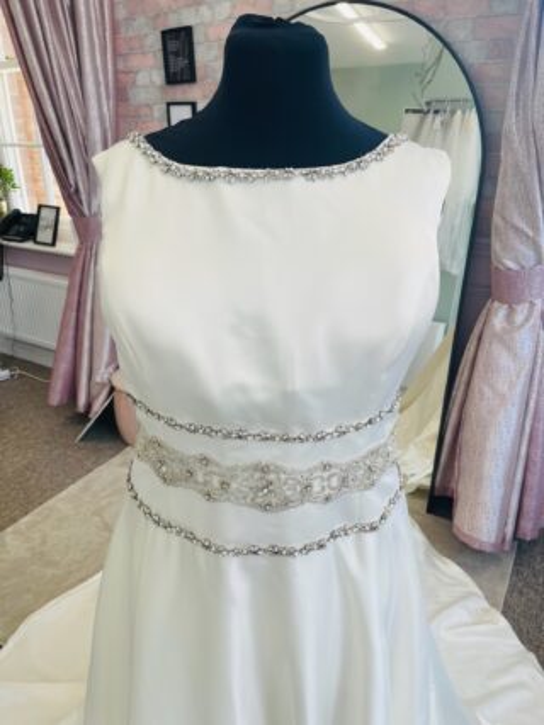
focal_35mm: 25
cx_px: 272
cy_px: 362
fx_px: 524
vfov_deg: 69.4
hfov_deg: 54.9
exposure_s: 1/202
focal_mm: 5.1
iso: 32
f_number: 1.6
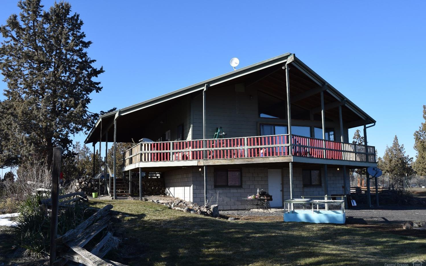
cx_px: 213
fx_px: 412
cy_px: 134
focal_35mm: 36
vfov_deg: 35.8
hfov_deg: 54.6
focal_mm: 23
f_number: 9
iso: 200
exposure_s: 1/320
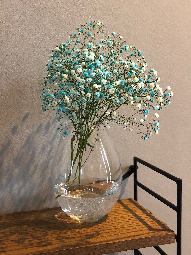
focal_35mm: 52
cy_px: 128
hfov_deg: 28.0
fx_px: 383
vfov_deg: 36.8
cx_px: 96
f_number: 2.4
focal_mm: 6
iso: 160
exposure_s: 1/10
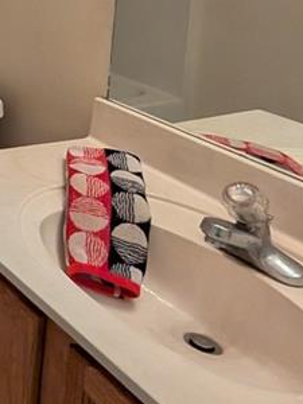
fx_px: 607
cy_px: -34
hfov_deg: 21.0
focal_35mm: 52
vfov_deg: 32.6
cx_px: -213
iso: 202
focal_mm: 1.54
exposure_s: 1/60
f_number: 2.2
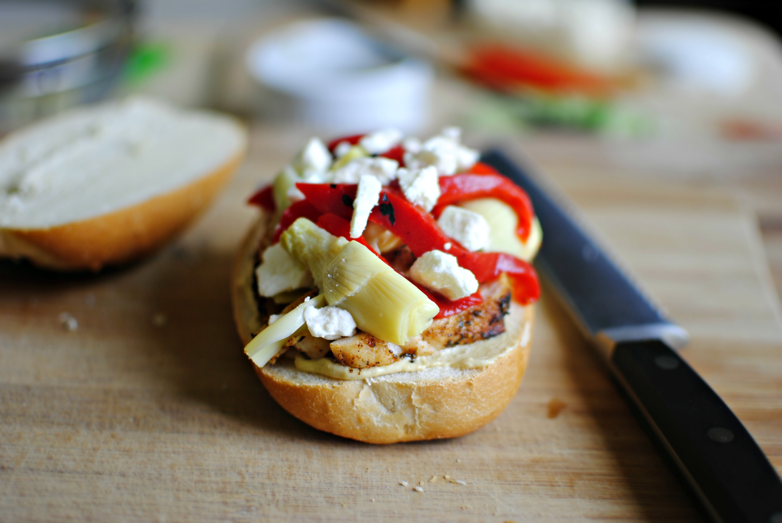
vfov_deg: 25.8
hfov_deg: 37.8
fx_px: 1142
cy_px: 262
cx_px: 391
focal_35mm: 52
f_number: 1.8
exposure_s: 1/80
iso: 100
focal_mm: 35
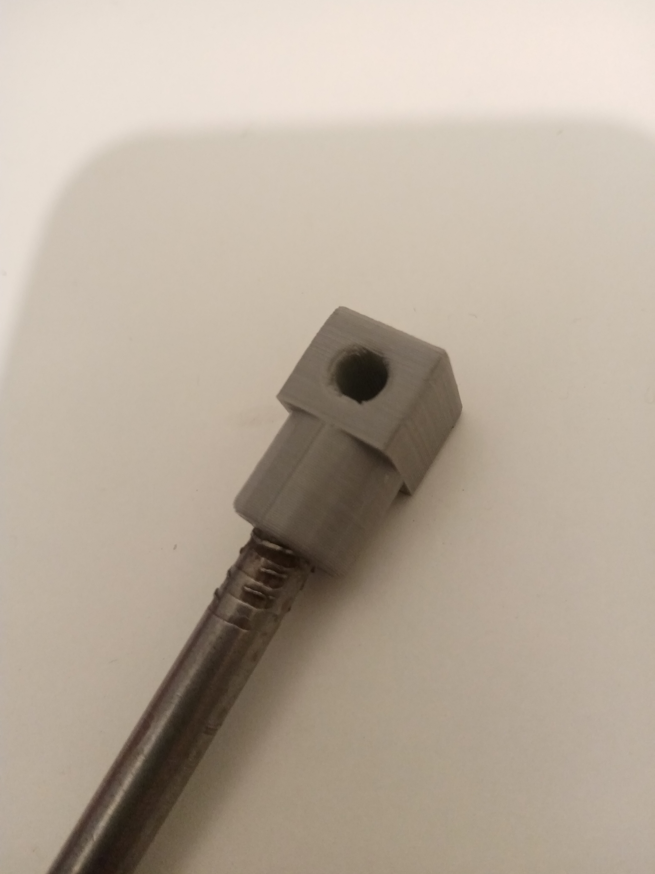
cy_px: 437
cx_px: 328
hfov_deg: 53.1
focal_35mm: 26
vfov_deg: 67.3
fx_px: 656
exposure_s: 1/25
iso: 422
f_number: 1.8
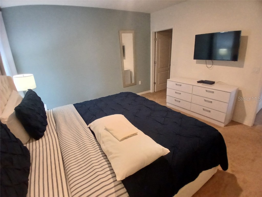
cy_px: 98
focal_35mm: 17
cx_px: 131
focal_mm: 1.4
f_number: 2.2
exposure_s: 1/30
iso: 400
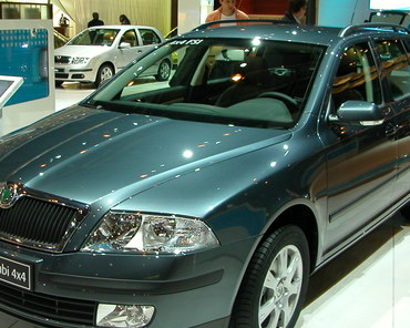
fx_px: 631
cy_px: 189
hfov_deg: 35.9
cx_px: 162
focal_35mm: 52
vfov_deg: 29.1
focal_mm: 5.6
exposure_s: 1/42.8
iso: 100
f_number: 2.7
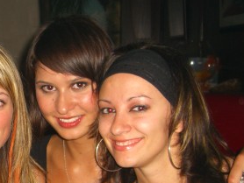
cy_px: 148
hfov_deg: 23.1
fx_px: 578
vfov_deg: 17.9
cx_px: 14
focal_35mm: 82
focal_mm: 7.9
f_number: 2.8
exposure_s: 1/60
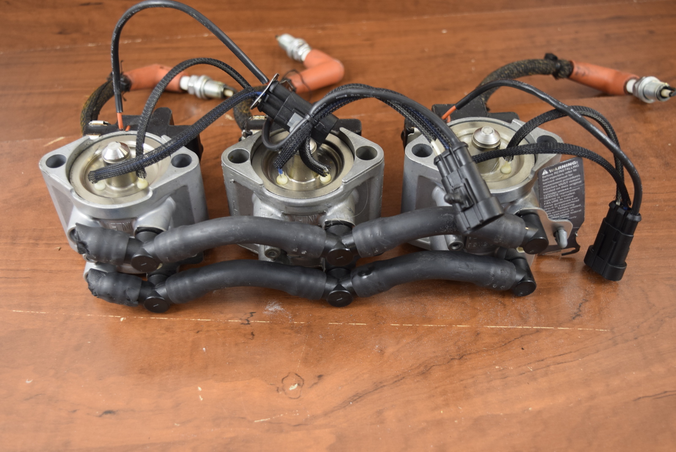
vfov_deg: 31.9
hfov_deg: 46.4
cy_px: 226
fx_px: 789
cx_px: 338
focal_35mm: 42
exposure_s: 1/125
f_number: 5.6
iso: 450
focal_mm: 28
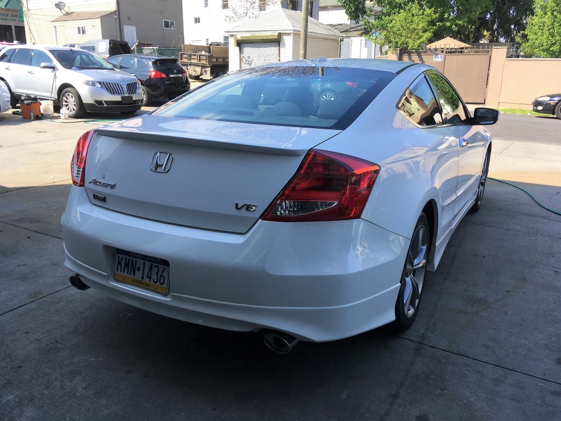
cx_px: 280
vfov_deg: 48.2
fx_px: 470
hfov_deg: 61.7
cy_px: 210
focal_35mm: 29
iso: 25
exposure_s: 1/635
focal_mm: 4.15
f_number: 2.2
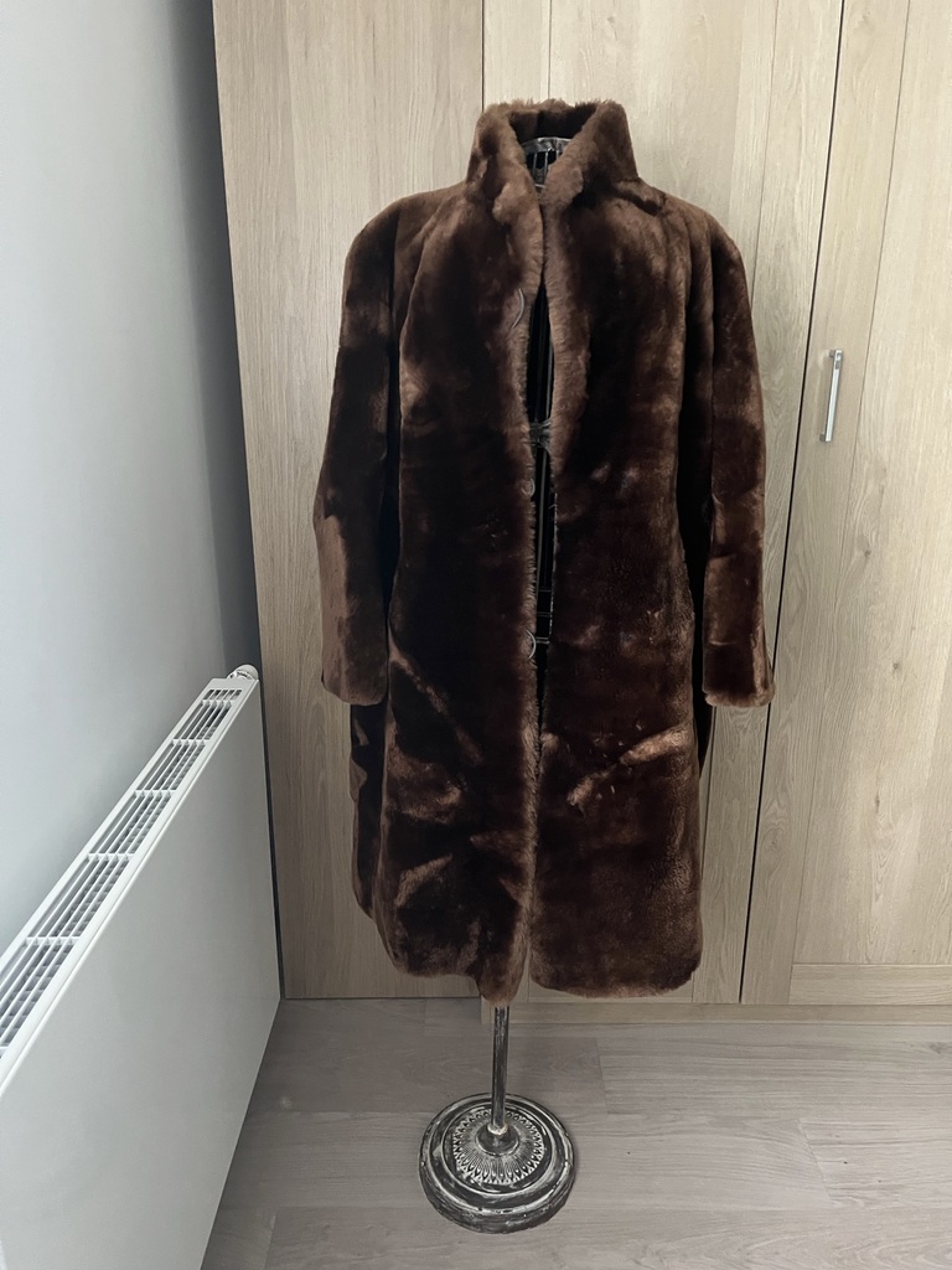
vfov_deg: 67.3
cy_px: 635
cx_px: 476
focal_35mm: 26
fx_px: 953
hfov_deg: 53.1
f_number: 1.6
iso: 640
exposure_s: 1/30
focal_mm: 5.1
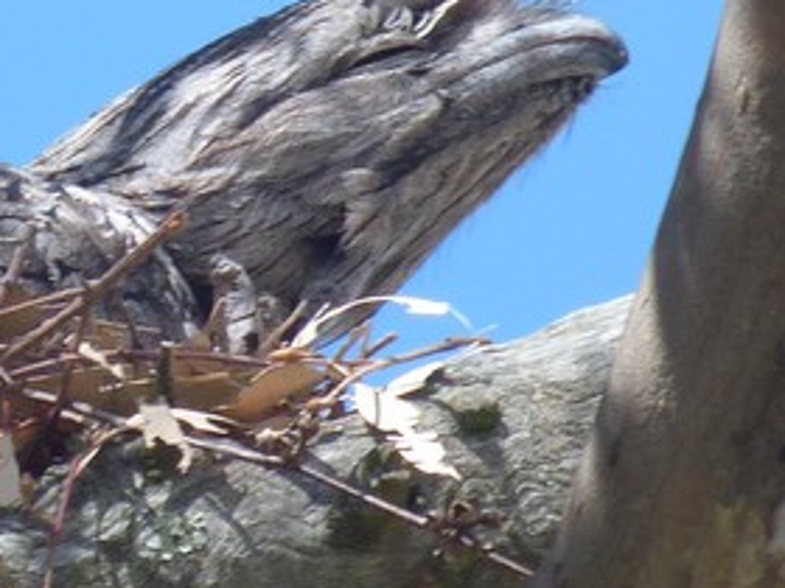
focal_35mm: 1716
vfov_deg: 0.9
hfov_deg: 1.2
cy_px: 615
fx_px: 38914
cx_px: -168
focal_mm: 108
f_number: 5.2
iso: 100
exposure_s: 1/125
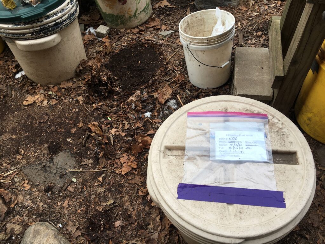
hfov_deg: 61.7
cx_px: 162
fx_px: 272
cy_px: 122
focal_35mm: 29
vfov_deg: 48.2
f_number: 2.2
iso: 25
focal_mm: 4.15
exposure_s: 1/60
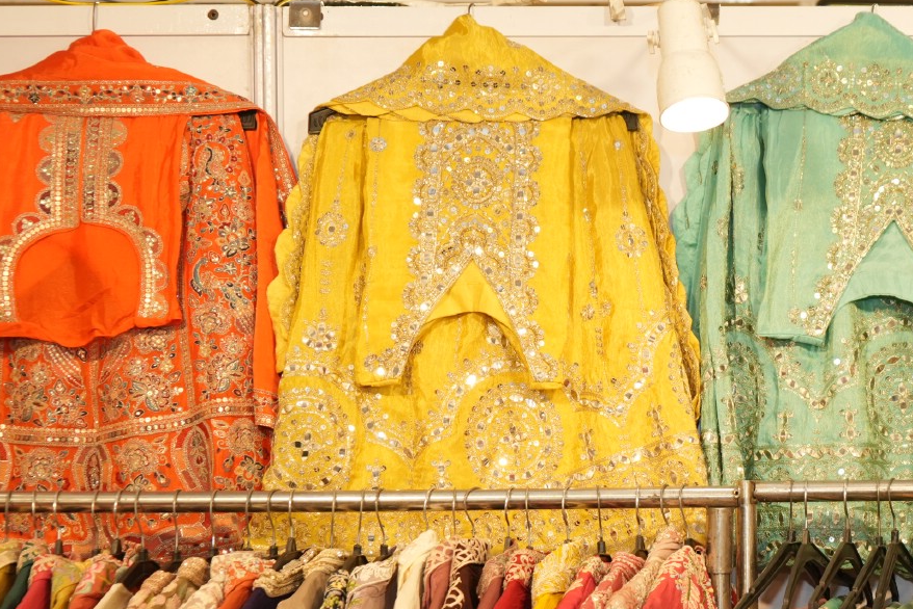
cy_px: 484
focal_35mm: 94
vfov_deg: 14.5
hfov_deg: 21.2
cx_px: 819
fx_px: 2385
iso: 500
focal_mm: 43
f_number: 5
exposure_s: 1/160
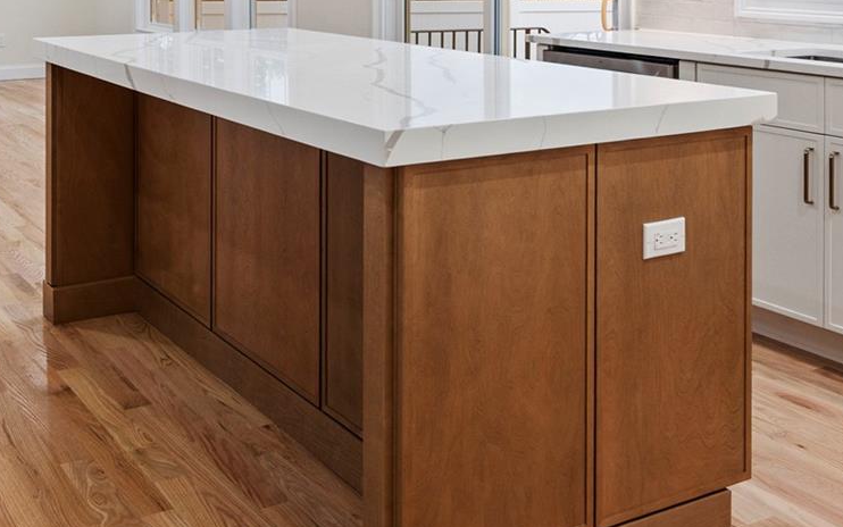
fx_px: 1034
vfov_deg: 26.2
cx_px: 242
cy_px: -64
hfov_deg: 43.3
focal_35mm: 45
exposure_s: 1/80
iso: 200
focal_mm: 16
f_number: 5.6
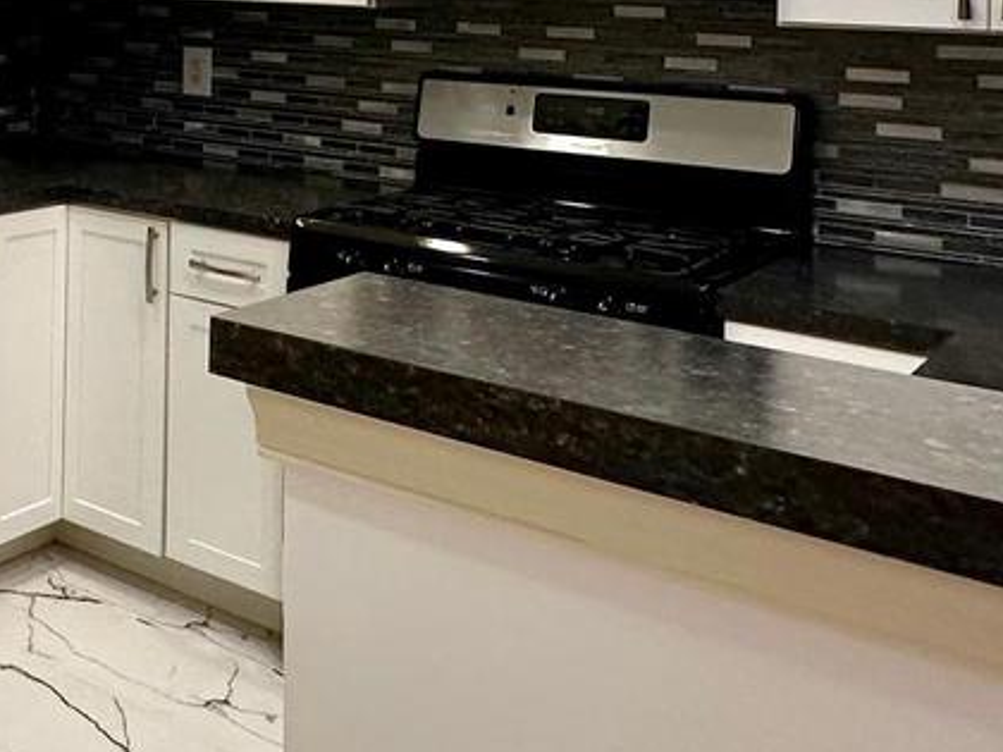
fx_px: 1391
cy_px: -50
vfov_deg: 27.9
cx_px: -141
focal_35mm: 48
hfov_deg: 33.7
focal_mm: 2.22
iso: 200
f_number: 2.2
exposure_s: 1/120
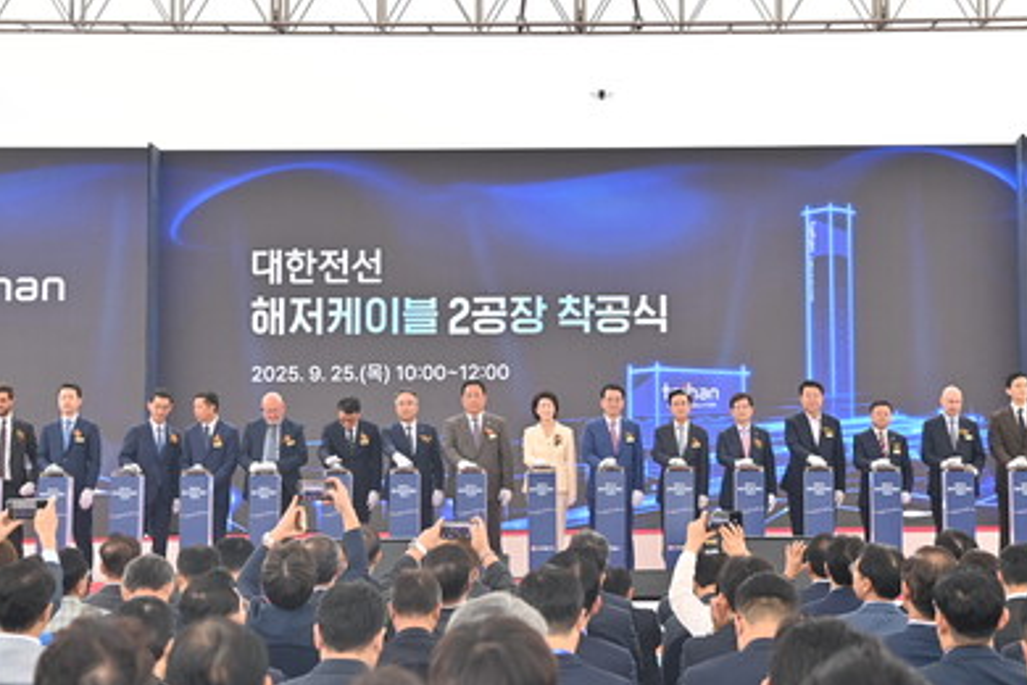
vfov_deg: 17.1
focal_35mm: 80
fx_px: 2282
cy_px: 287
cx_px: 619
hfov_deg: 25.3
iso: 200
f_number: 5
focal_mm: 52
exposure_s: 1/200
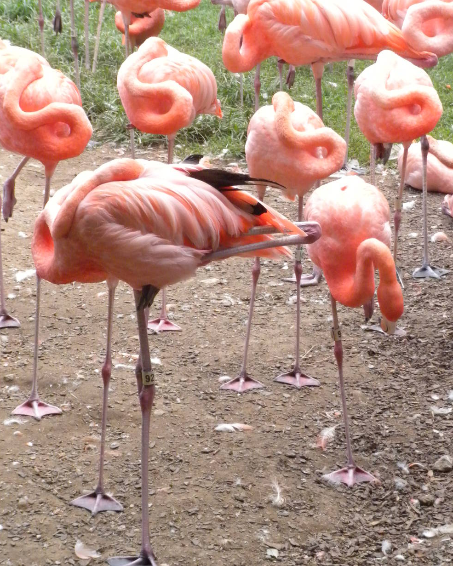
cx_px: 203
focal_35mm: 151
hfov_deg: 10.2
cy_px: 279
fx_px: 2530
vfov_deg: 12.8
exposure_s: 1/388
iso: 400
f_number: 5.1
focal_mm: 21
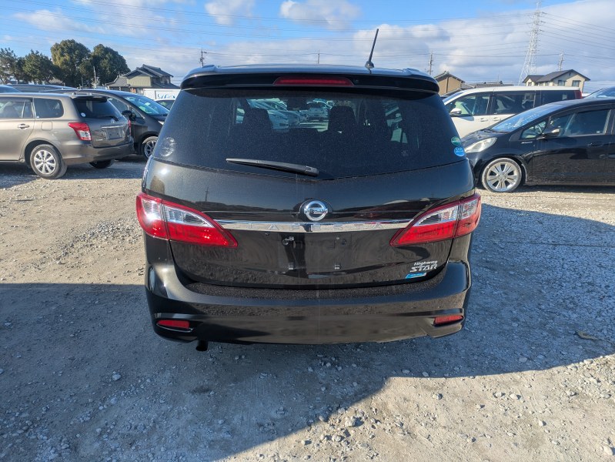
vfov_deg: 54.9
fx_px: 444
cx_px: 308
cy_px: 231
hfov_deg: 69.4
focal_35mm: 25
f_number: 1.89
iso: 46
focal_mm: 5.43
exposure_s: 1/1393
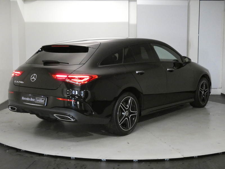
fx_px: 325
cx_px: 112
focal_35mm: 50
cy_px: 84
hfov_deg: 38.2
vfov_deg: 29.1
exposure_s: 1/80
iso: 1600
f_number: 3.9
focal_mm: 9
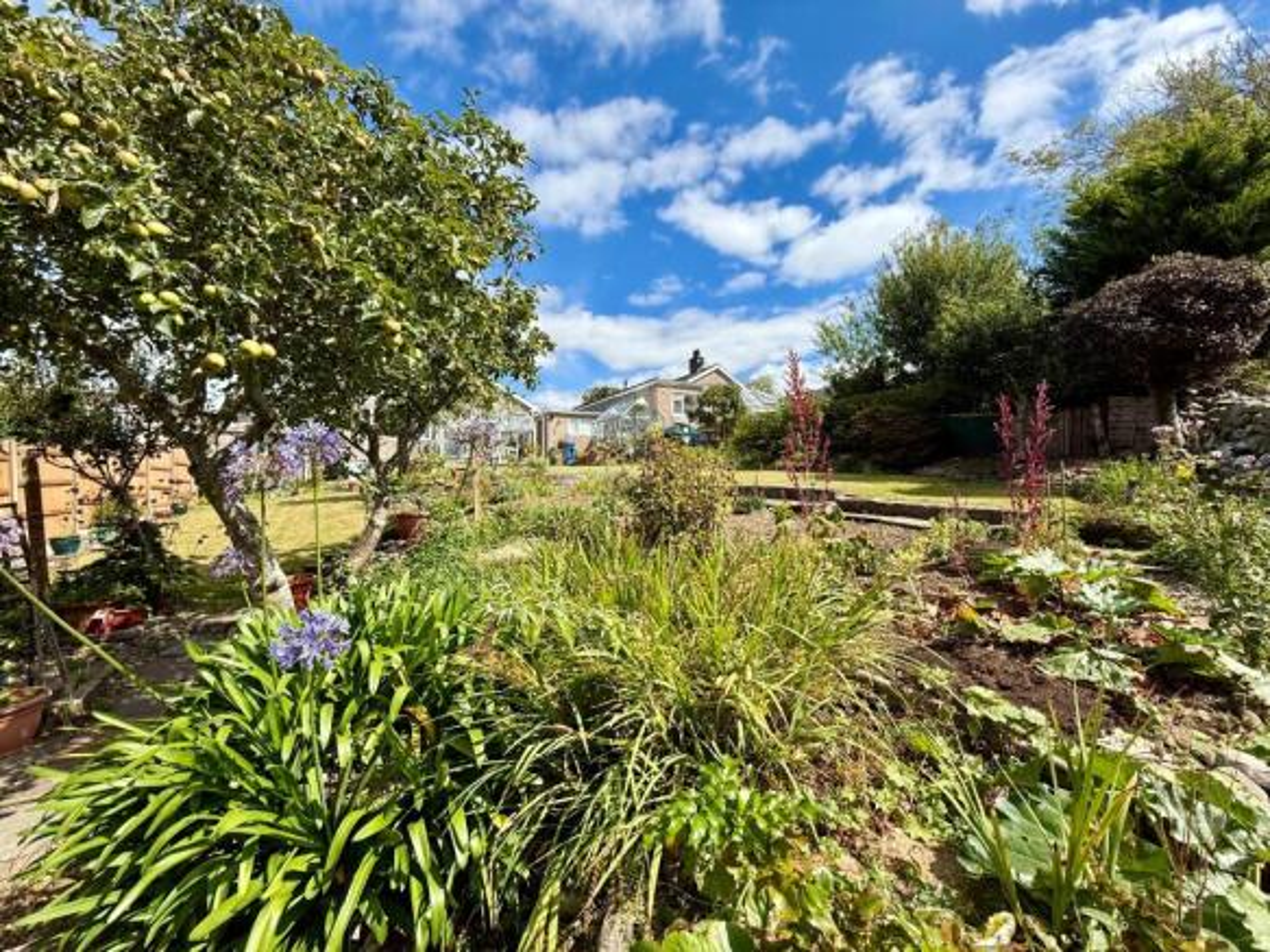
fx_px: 514
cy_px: 476
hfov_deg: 102.1
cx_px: 635
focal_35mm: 14
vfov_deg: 85.7
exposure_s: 1/1698
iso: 50
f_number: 2.2
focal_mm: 2.22
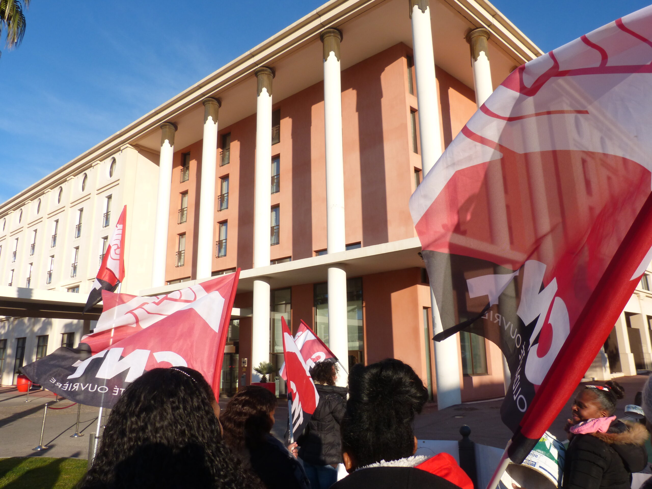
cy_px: 244
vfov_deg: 54.9
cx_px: 326
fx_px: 471
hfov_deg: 69.4
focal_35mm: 25
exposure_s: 1/640
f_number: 4
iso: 100
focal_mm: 4.5
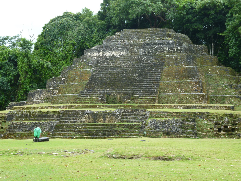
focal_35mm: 68
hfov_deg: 28.6
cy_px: 85
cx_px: 119
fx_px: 473
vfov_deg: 21.6
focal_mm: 11
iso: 80
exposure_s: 1/60
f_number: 4.7
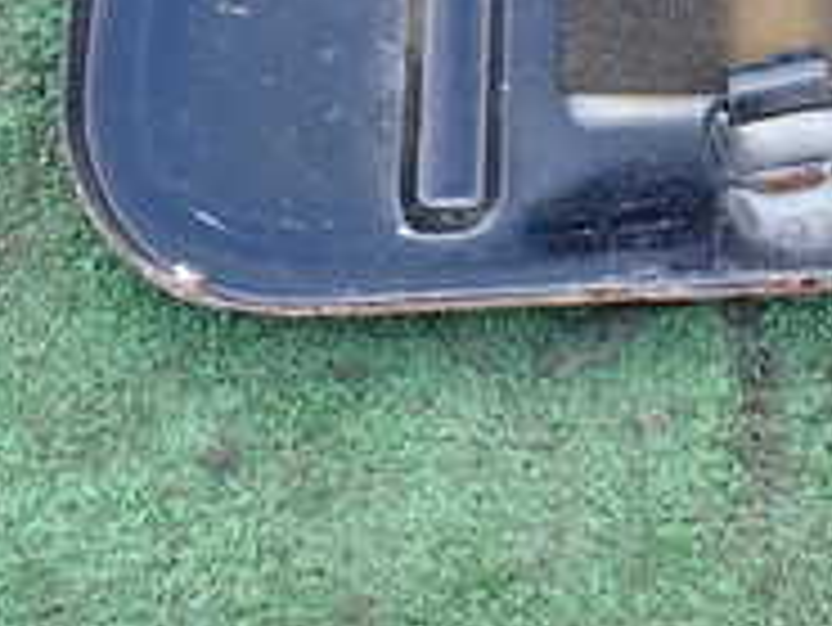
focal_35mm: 81
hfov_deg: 22.0
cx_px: 1034
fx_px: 1948
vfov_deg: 16.5
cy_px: -338
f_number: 2.8
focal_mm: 4.5
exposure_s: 1/80
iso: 100
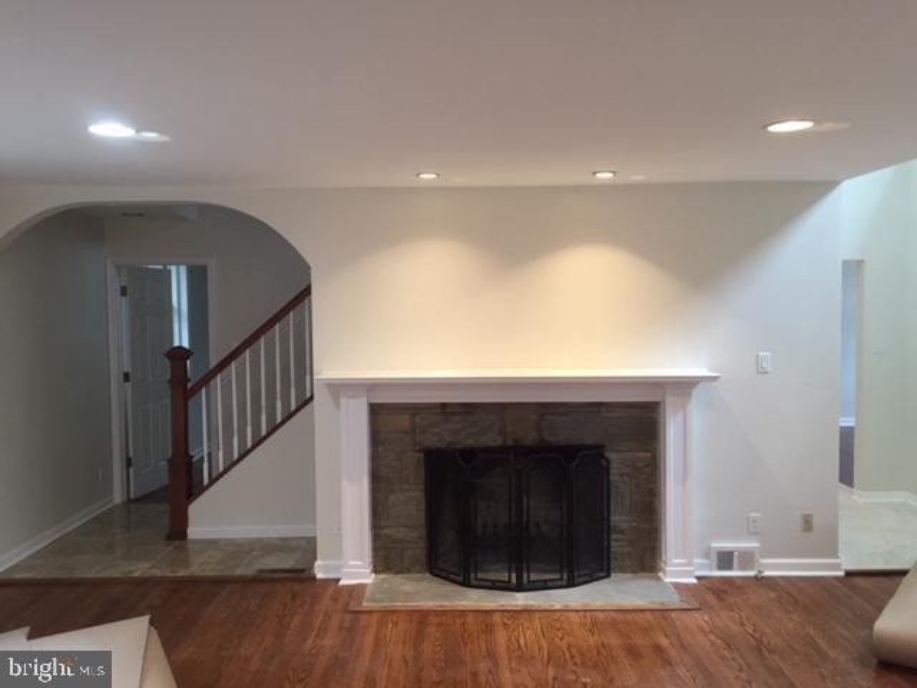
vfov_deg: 48.2
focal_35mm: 29
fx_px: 768
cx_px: 458
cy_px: 344
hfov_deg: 61.7
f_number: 2.2
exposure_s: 1/30
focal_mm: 4.15
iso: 80
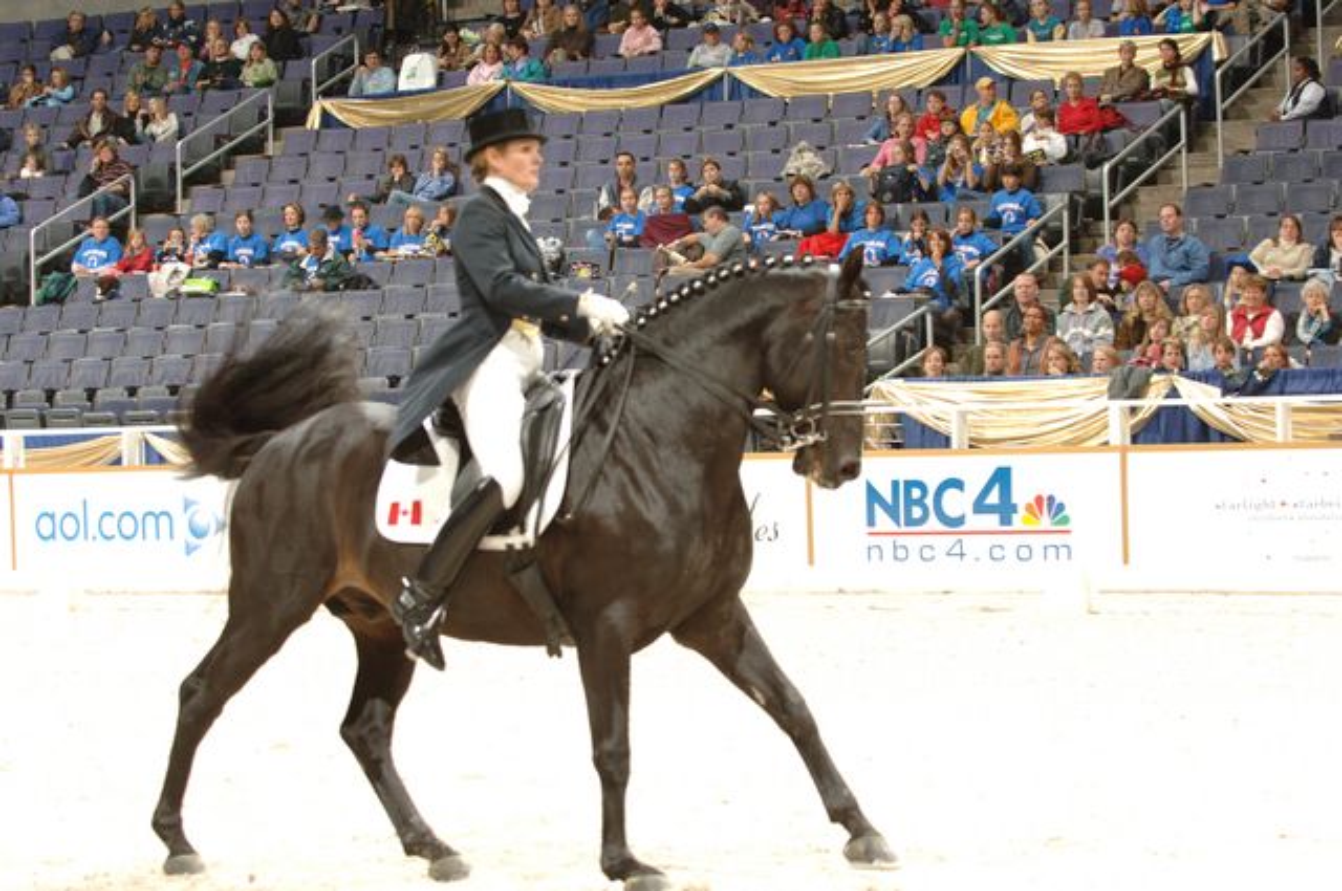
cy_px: 446
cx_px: 671
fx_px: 4356
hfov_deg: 17.5
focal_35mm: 117
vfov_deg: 11.7
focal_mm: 78
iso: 200
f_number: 4.5
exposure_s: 1/250
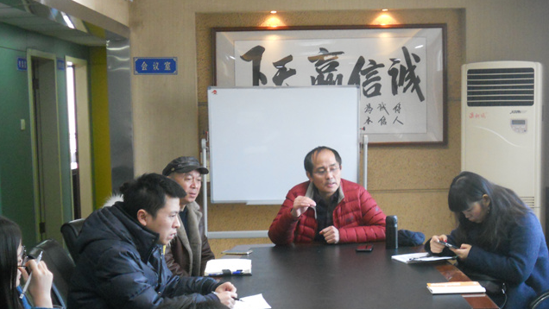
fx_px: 917
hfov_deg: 33.3
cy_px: 192
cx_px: 314
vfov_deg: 19.1
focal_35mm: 63
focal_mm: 8.2
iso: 400
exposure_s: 1/30
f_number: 4.3
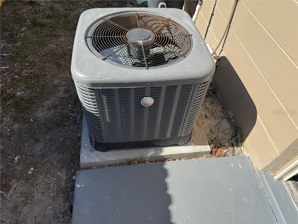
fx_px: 207
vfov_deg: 56.8
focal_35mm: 24
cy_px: 112
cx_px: 149
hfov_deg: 71.6
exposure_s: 1/3759
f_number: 1.78
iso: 80
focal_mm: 6.76
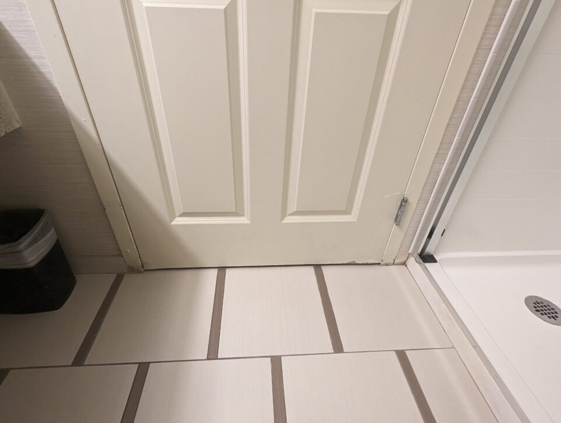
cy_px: 201
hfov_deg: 90.9
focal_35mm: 17
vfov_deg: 74.8
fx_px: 276
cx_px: 271
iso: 465
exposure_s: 1/24
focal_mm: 2.35
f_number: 2.2
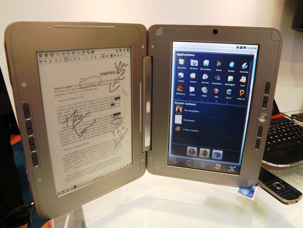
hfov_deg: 67.3
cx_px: 152
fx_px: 228
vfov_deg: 53.1
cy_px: 114
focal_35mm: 26
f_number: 2.8
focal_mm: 4.6
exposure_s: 1/20
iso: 125
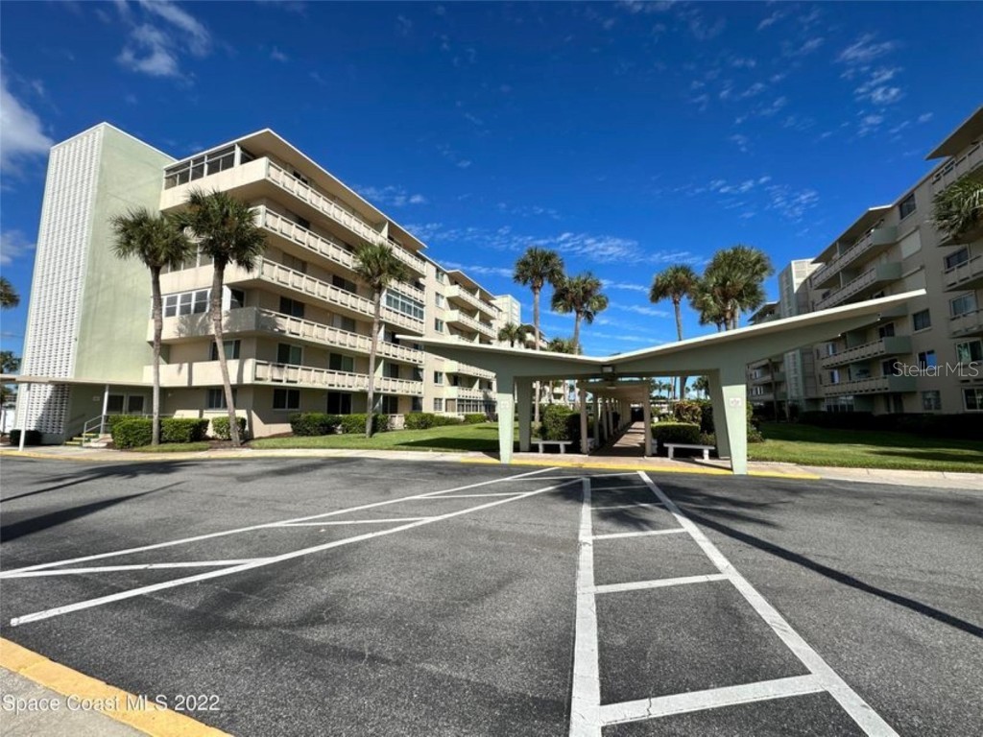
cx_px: 492
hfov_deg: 102.1
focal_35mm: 14
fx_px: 398
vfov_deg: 85.7
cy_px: 368
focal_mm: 2.22
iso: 50
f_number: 2.2
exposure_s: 1/2564
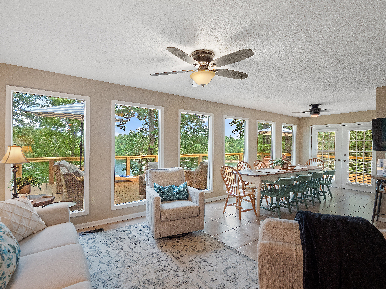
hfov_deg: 87.8
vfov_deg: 71.6
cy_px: 144
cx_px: 193
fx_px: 201
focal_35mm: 18
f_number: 4
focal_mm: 9
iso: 400
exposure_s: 1/40
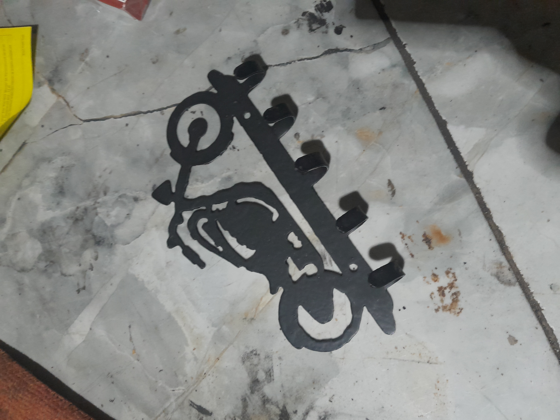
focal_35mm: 26
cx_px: 280
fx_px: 421
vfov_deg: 53.1
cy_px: 210
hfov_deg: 67.3
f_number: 1.8
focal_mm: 4
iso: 250
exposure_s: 1/50
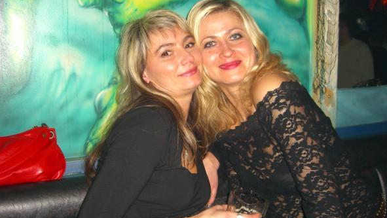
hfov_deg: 48.3
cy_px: 104
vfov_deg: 28.4
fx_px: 431
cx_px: 191
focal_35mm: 42
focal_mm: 7.9
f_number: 2.8
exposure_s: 1/60
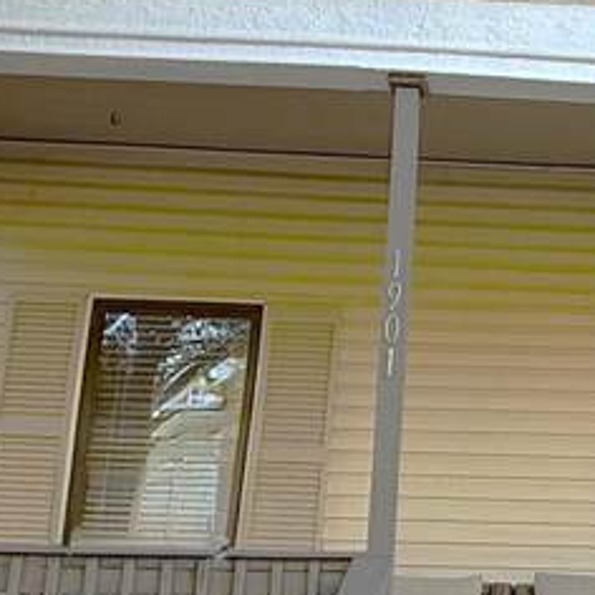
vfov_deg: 25.7
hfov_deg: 23.9
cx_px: 671
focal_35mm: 67
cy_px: 290
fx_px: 1303
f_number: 2.2
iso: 50
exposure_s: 1/99
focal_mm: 2.22
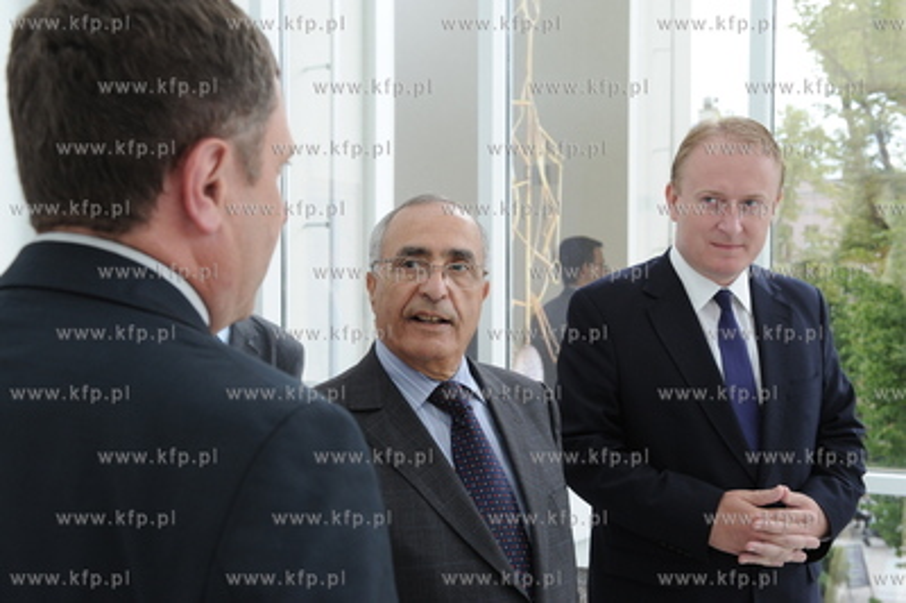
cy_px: 302
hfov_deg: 39.6
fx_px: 1257
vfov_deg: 26.9
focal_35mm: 50
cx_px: 453
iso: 2000
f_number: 8
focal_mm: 50
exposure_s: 1/250
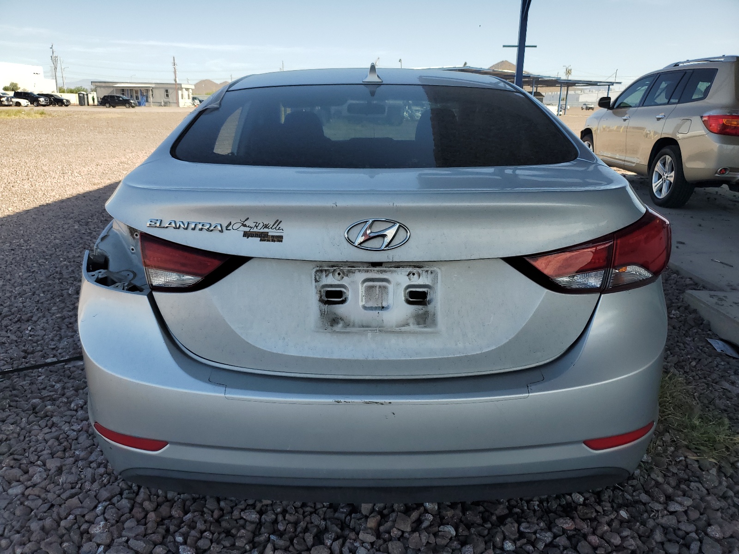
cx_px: 370
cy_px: 277
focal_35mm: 26
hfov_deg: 67.3
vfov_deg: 53.1
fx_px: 555
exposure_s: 1/1667
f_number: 1.5
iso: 50
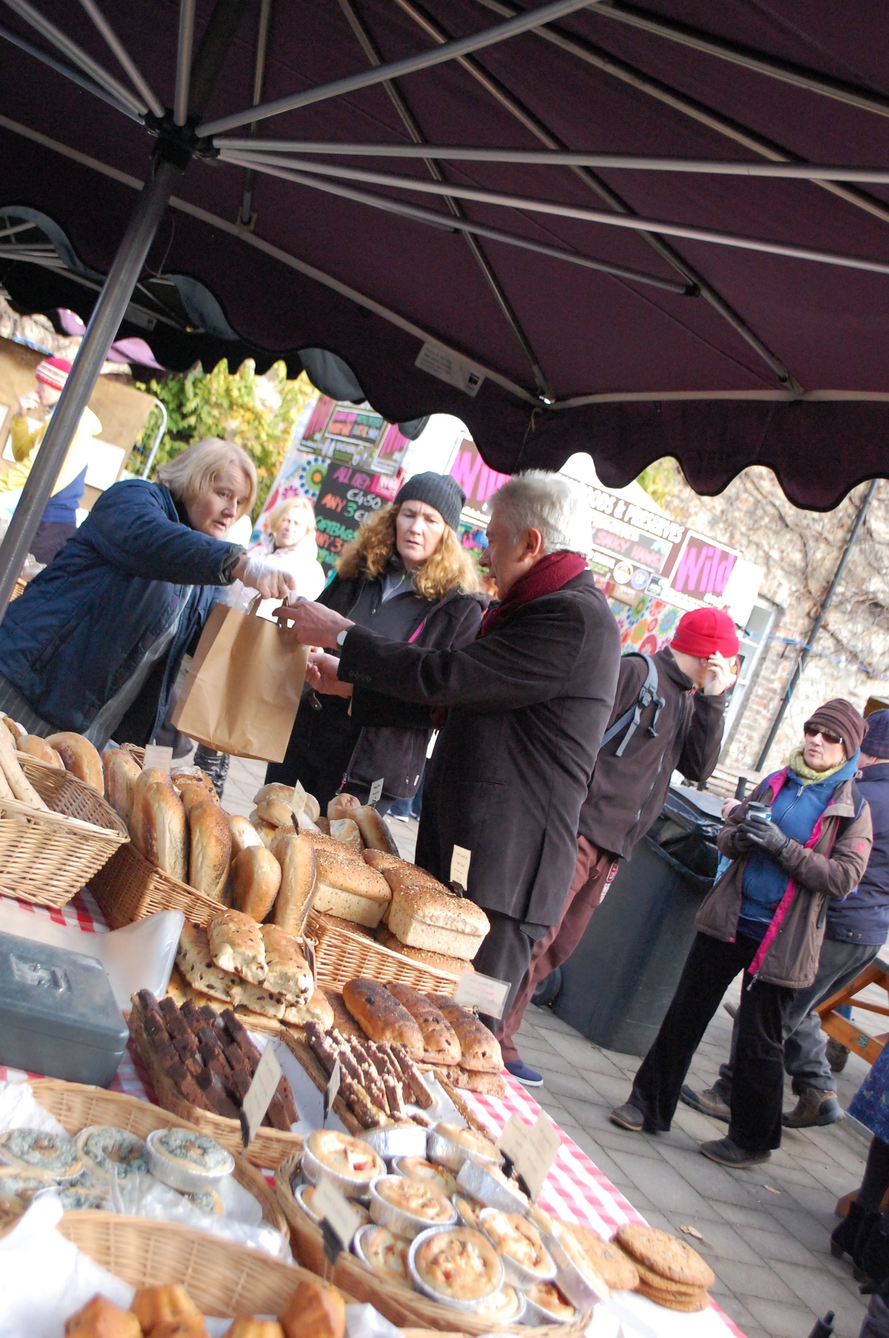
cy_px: 669
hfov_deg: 31.8
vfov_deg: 46.4
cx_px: 444
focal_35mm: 42
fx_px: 1559
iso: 1600
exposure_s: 1/640
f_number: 4.5
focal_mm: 28
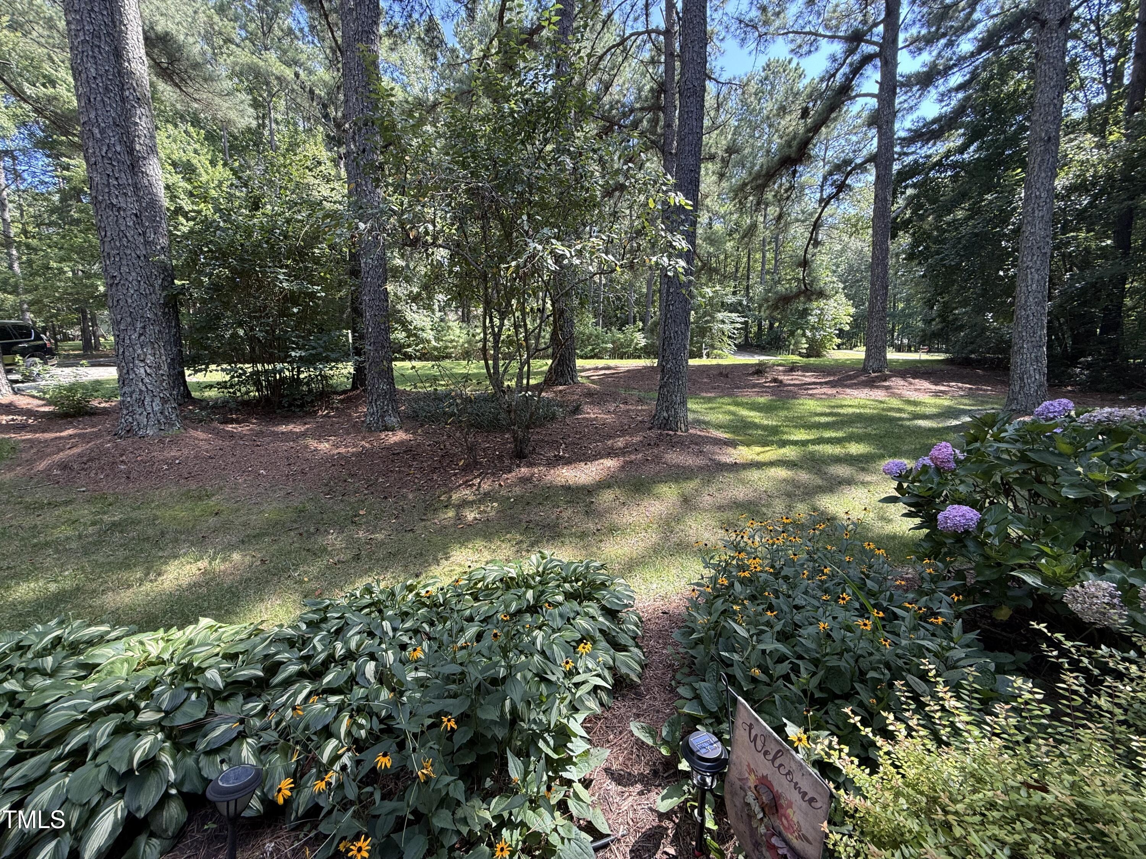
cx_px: 573
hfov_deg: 102.1
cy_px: 430
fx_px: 463
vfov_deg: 85.7
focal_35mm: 14
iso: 50
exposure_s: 1/120
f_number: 2.2
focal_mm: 2.22
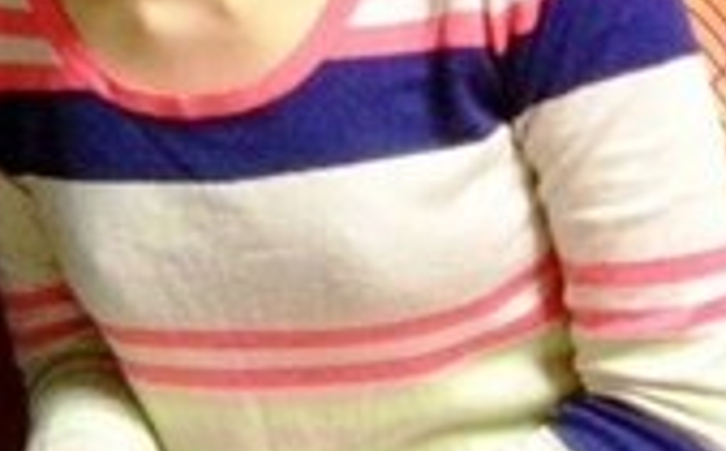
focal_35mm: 110
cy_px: -178
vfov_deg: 11.5
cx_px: -180
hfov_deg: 17.9
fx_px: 2173
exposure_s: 1/15
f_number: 2.4
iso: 500
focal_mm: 4.28
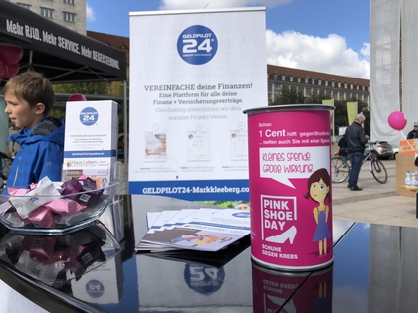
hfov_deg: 63.4
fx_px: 338
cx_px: 209
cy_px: 156
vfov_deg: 49.7
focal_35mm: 28
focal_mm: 4
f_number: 1.8
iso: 20
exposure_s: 1/2183
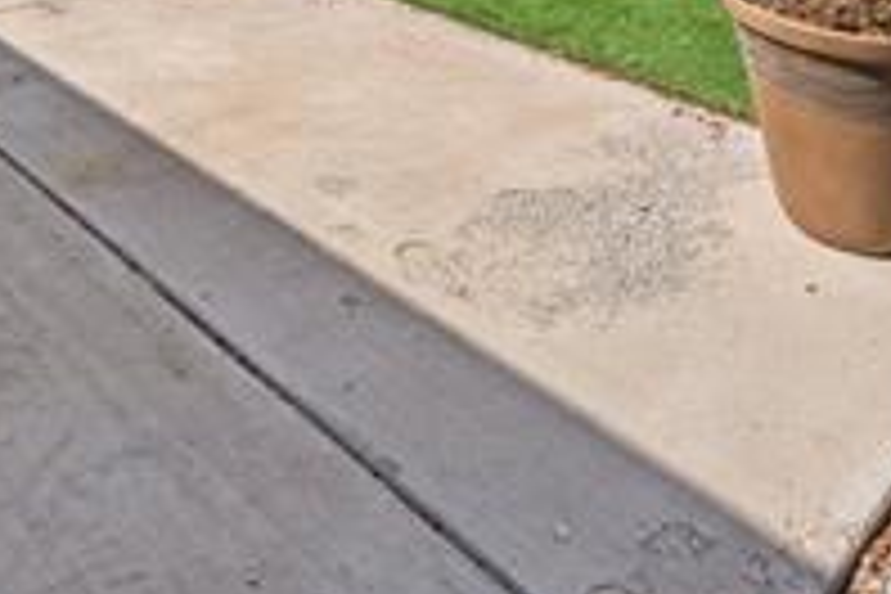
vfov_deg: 24.1
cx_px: 446
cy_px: -328
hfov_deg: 46.4
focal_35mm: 42
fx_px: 1039
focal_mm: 13
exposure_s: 1/50
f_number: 10
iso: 100
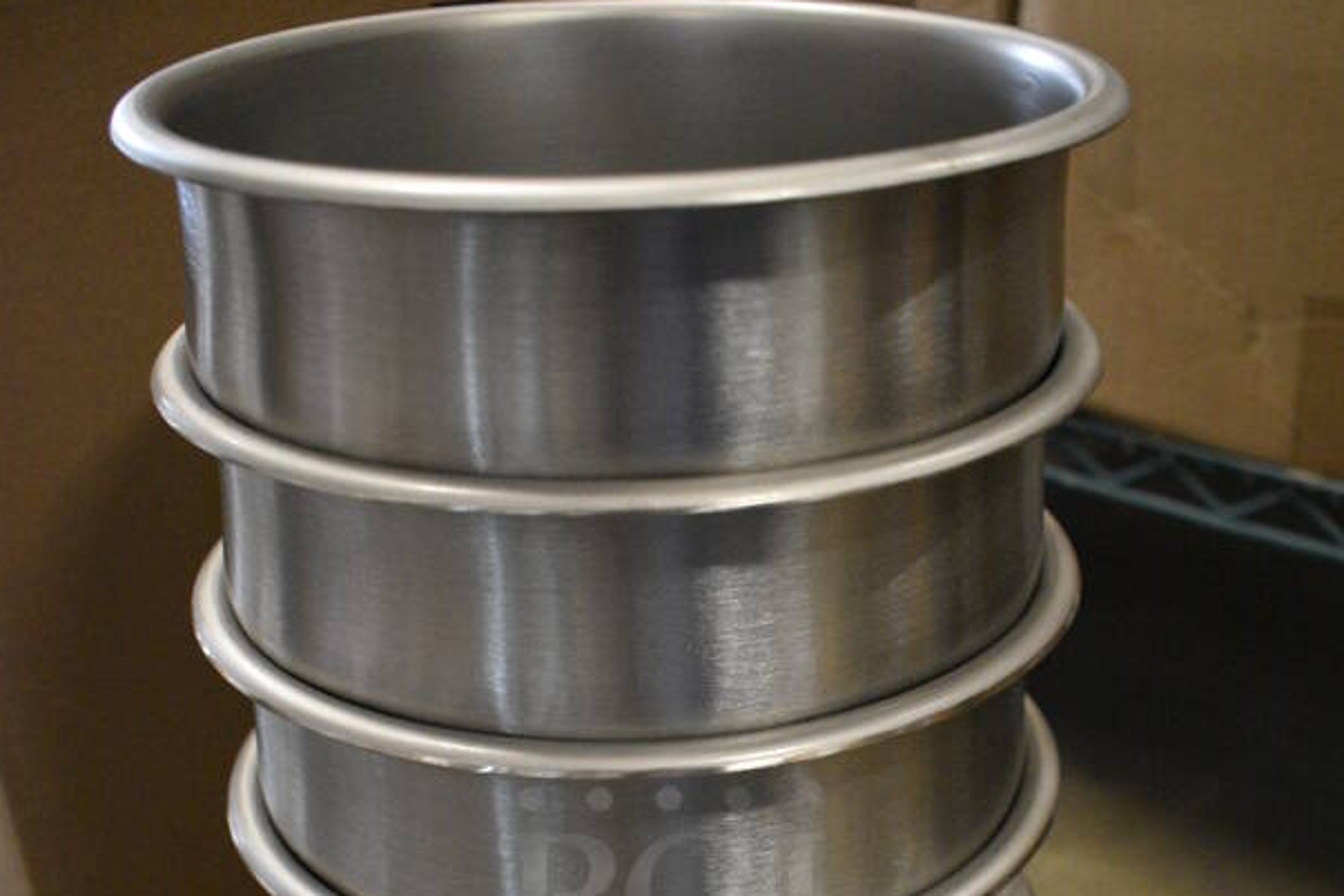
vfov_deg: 26.7
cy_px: 890
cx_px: 669
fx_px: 1783
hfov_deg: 41.3
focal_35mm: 48
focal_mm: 21
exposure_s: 1/125
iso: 4000
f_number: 3.8
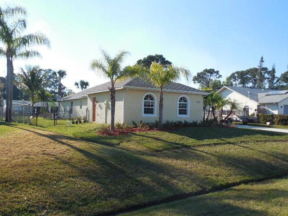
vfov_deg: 45.4
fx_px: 258
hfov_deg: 58.4
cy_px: 108
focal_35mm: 31
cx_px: 144
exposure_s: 1/640
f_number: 3.6
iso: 125
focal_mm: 5.6
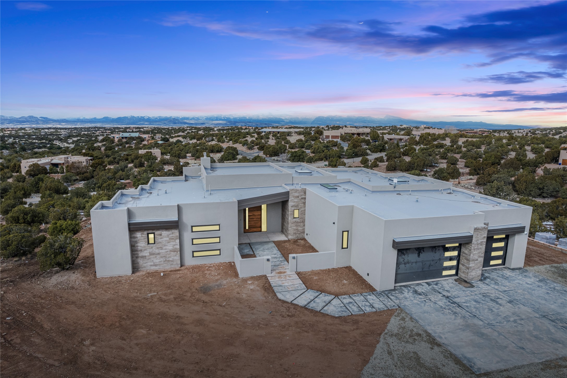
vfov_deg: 57.2
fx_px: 346
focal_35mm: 22
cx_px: 284
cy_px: 189
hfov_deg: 78.6
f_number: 2.8
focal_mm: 8.38
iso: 120
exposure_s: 1/2000
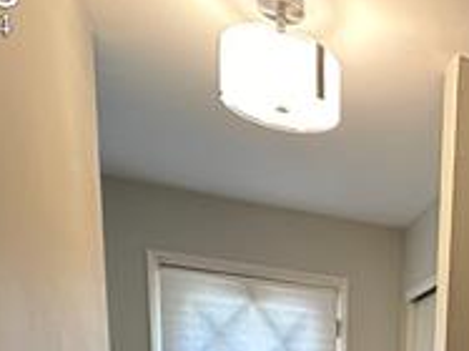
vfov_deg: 23.2
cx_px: 507
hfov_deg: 34.6
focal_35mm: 48
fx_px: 650
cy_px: 550
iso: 500
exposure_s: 1/60
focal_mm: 2.22
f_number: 2.2
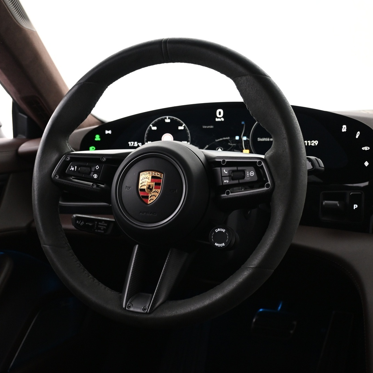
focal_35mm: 41
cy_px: 186
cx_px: 154
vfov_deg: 40.6
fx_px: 504
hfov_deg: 40.5
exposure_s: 1/25
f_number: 4
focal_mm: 21.5
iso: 1600
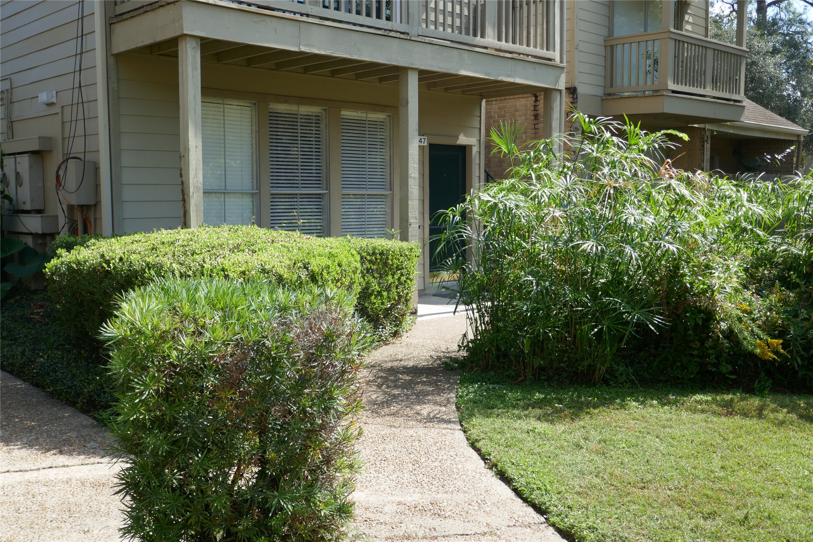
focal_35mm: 37
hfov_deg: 51.9
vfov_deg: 35.9
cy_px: 271
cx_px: 406
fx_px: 836
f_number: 3.5
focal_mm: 13.3
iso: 125
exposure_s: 1/640
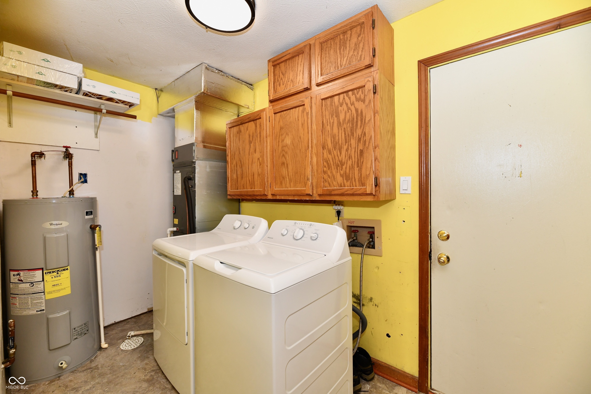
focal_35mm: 14
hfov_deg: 104.3
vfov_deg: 81.2
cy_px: 197
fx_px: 230
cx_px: 296
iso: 640
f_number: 6.3
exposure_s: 1/60
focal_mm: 14
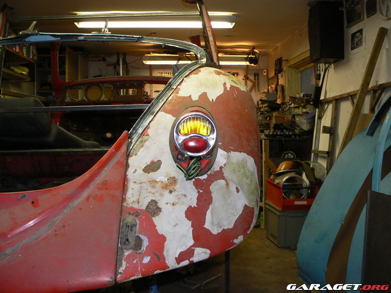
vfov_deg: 39.7
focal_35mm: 36
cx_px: 196
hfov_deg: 51.4
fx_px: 407
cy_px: 146
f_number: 2.8
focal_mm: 6
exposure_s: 1/25
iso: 100
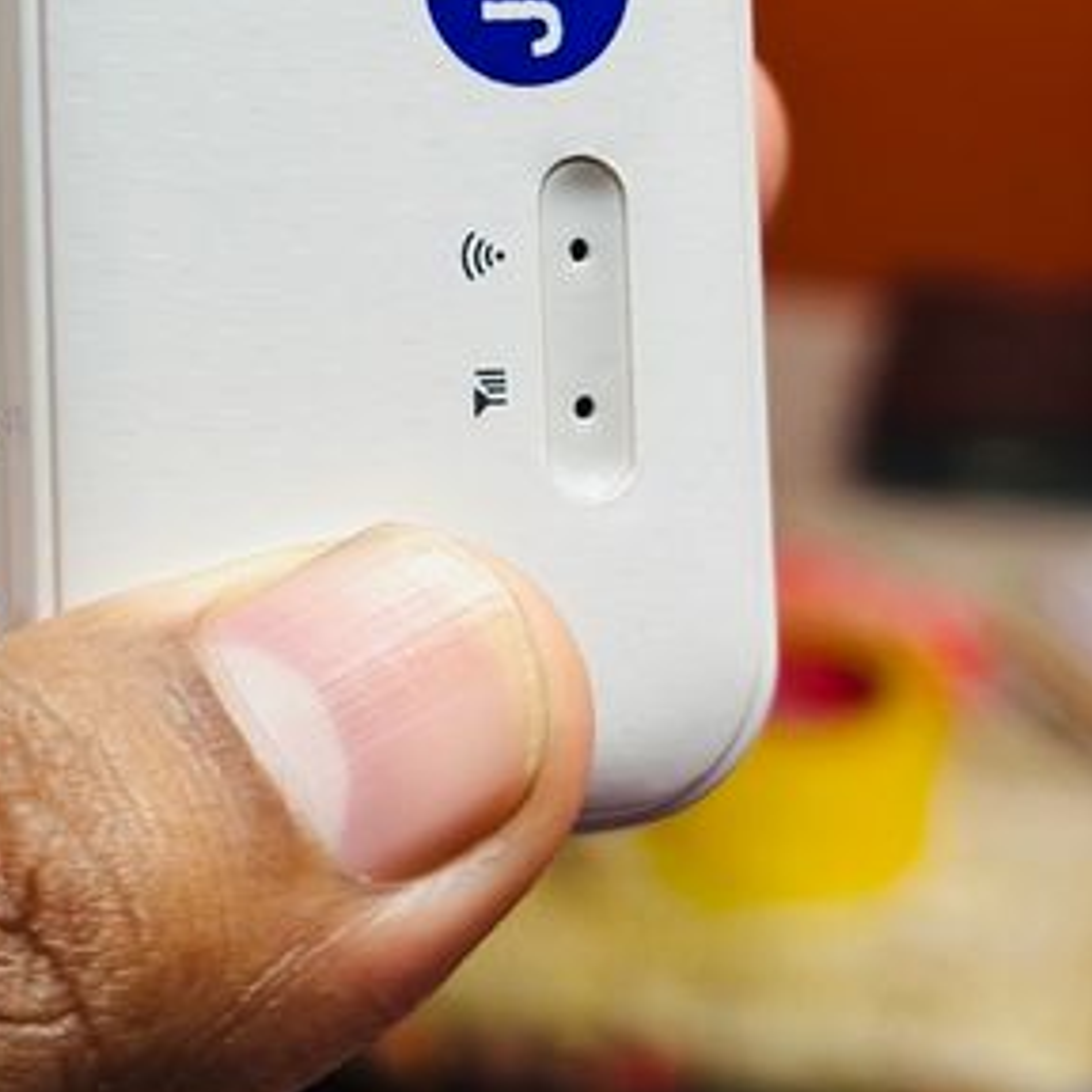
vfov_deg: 14.3
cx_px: -8
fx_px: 4211
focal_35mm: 118
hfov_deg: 14.5
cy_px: -231
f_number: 1.78
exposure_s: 1/79
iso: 125
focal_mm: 6.86
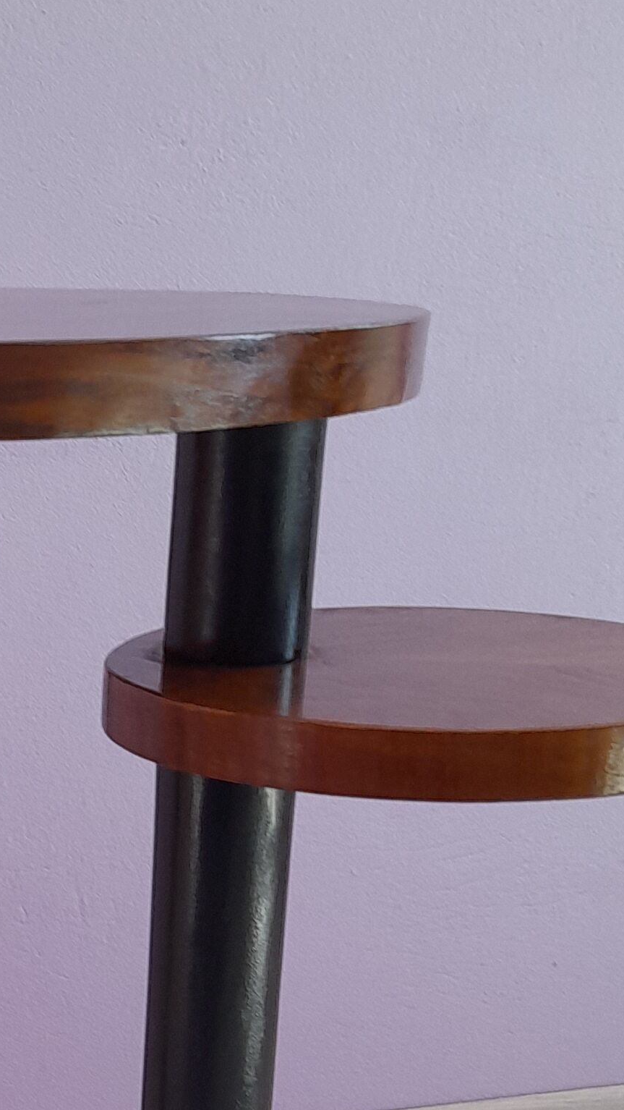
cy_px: 1323
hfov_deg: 16.3
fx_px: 2088
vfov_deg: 26.5
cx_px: -127
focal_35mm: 71
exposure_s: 1/60
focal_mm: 4.6
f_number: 2
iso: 100
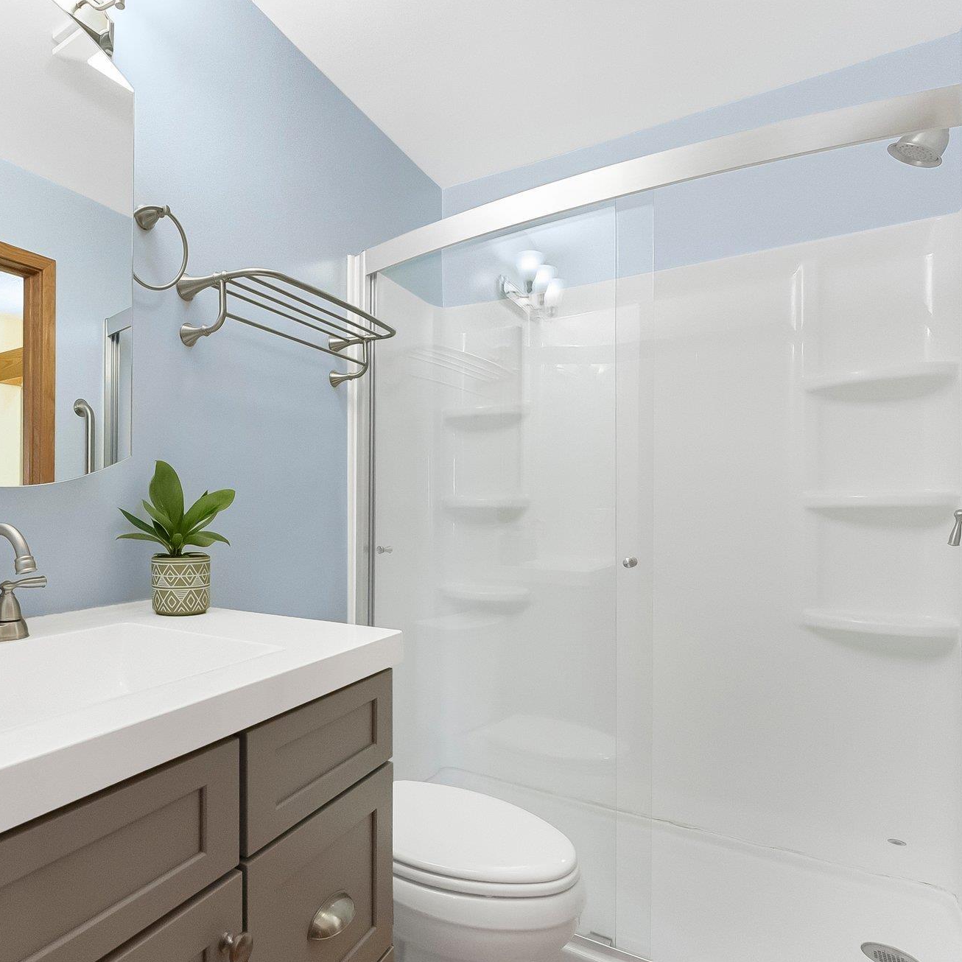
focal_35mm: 20
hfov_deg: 71.2
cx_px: 287
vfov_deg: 74.4
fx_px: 633
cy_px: 502
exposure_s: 1/60
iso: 12800
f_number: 11
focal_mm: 15.1
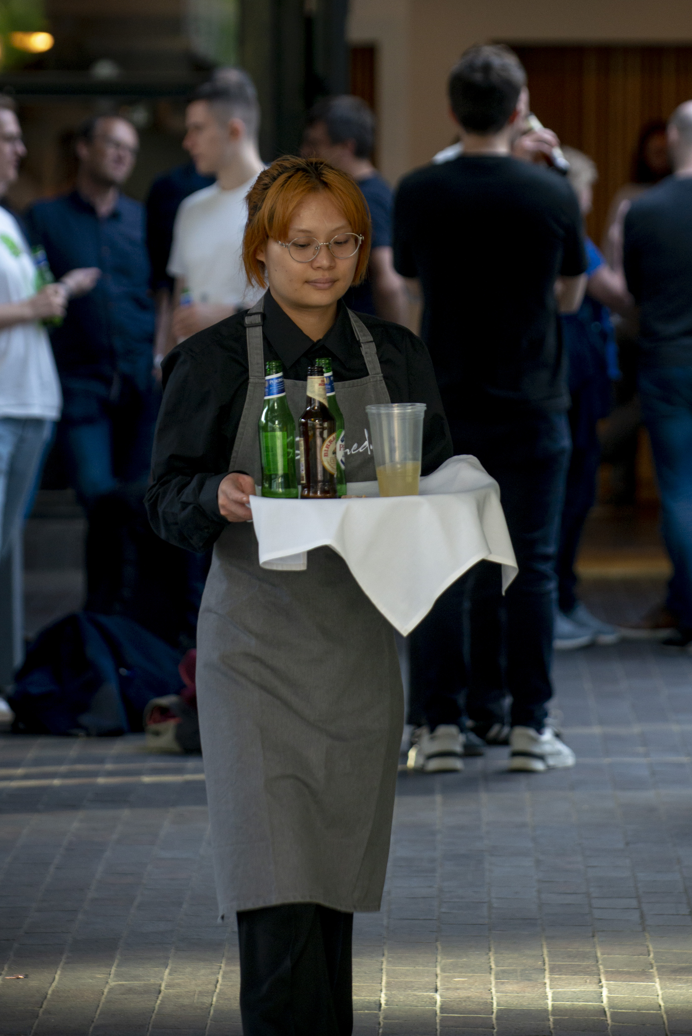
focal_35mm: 273
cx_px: 438
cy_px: 309
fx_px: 7865
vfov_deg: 7.5
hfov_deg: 5.0
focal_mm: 155
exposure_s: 1/160
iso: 500
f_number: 5
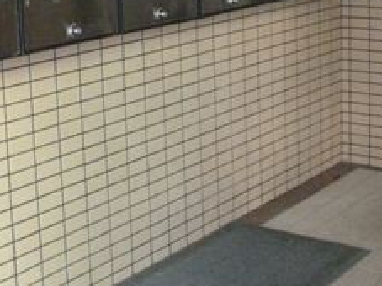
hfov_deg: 24.6
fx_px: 871
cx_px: 259
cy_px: 30
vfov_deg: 18.4
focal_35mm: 79
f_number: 3.1
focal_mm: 5
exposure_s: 1/60
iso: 1000
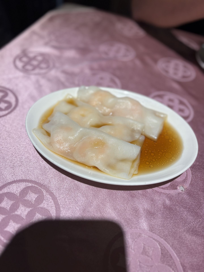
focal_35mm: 26
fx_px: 204
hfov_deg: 53.1
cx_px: 102
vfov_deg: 67.3
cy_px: 136
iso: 32
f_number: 1.6
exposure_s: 1/122
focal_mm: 5.96
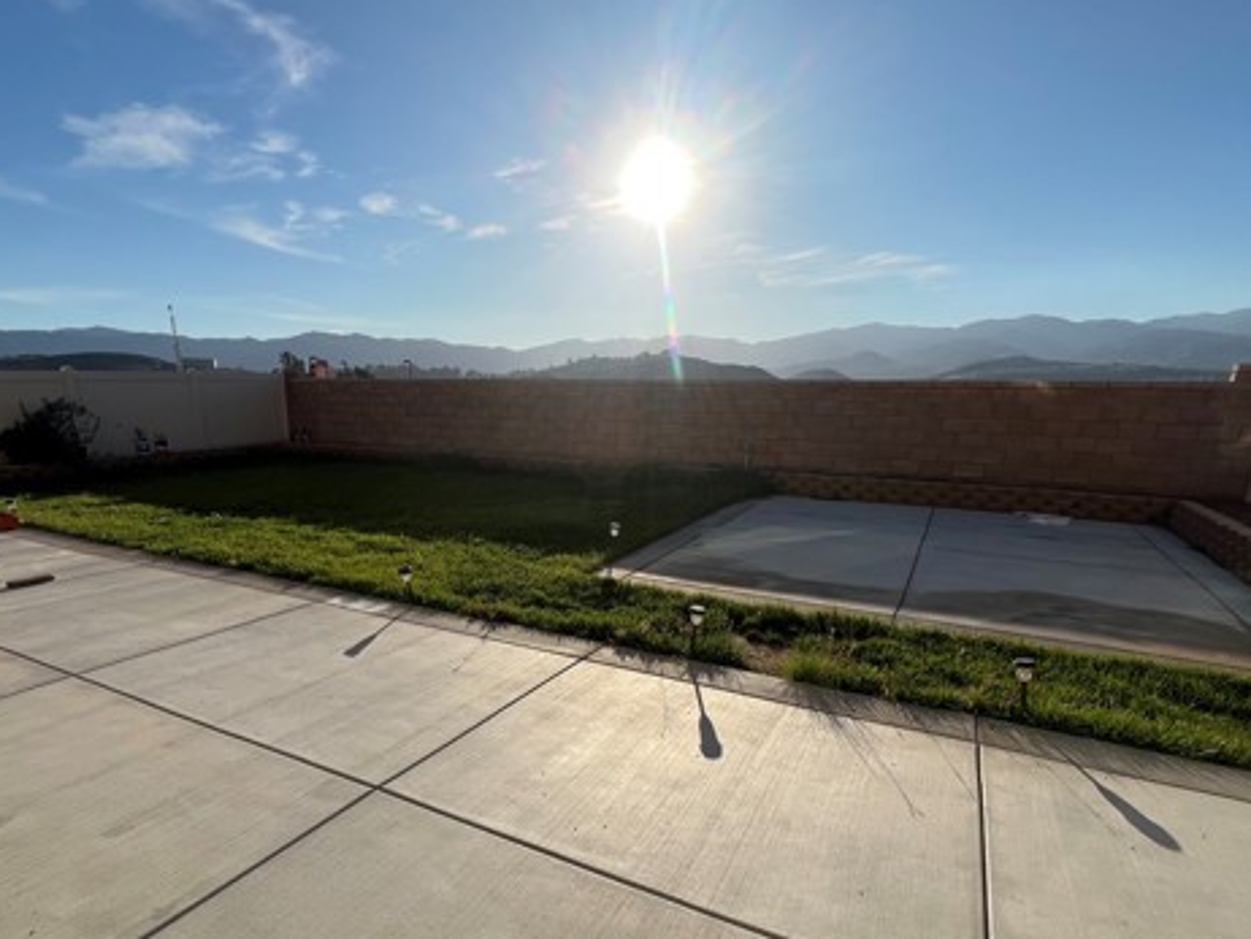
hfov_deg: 87.5
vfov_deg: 70.4
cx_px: 571
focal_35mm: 18
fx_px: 651
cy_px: 590
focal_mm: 1.57
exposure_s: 1/2179
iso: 32
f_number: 1.8
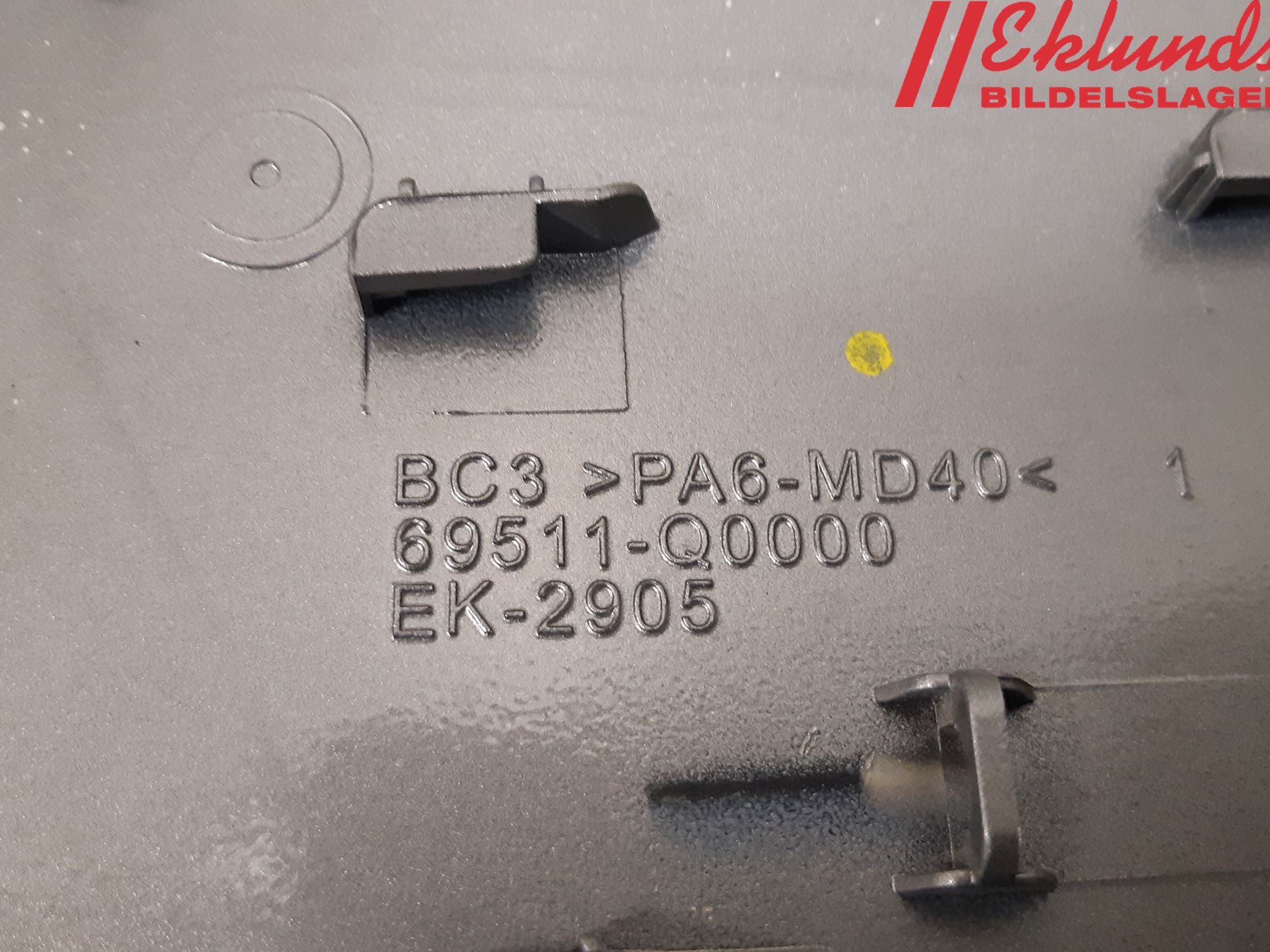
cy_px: 493
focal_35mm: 27
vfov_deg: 51.3
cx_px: 630
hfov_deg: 65.3
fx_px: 991
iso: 250
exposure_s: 1/33
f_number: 1.7
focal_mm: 3.93
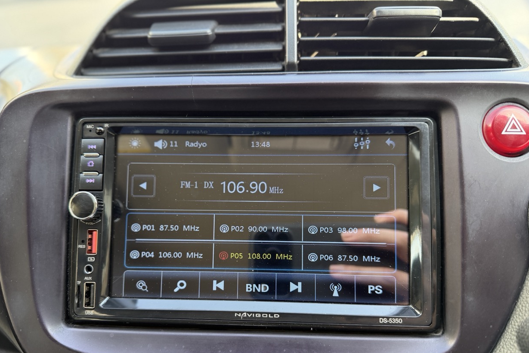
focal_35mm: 26
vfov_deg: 49.3
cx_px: 257
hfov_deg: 69.4
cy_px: 206
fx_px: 382
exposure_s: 1/145
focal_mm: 6.76
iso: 200
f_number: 1.78
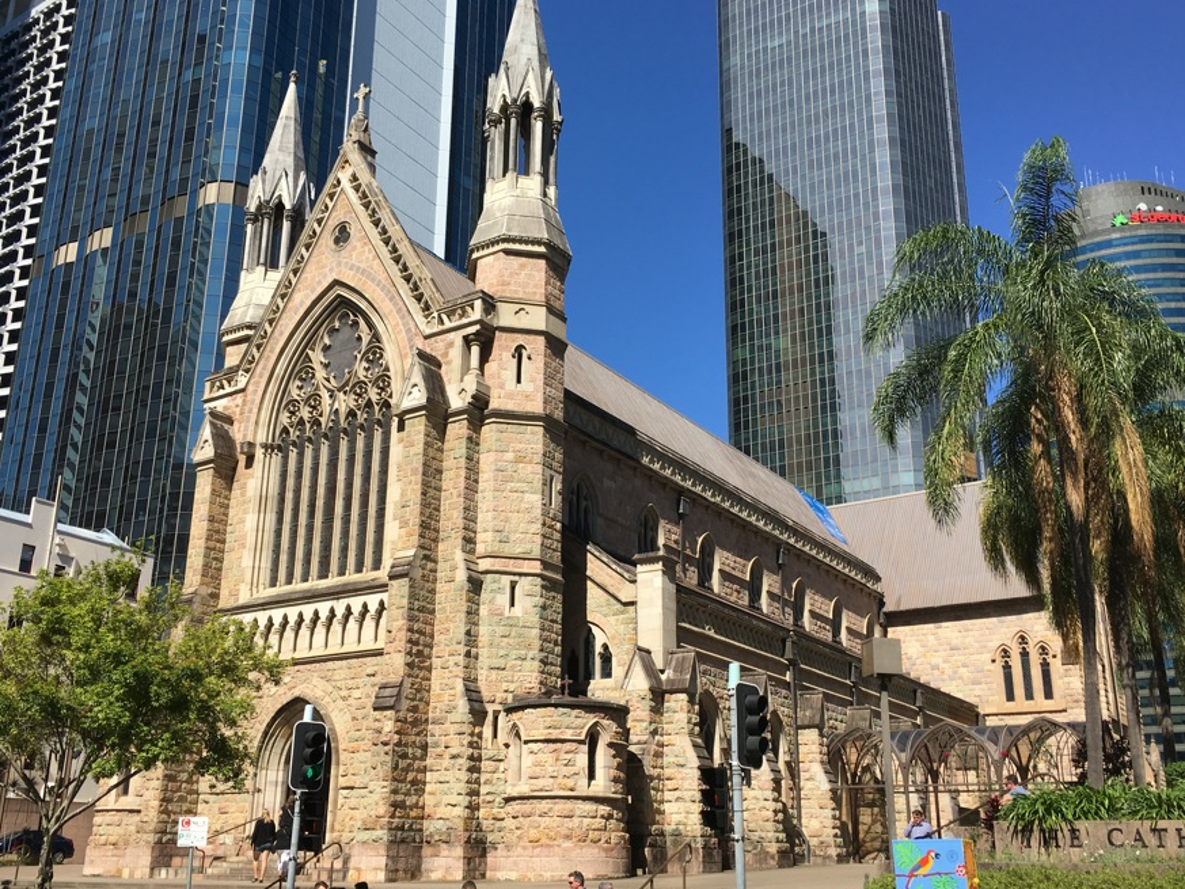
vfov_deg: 41.8
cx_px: 574
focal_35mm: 34
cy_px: 483
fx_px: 1164
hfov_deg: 53.9
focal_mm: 4.15
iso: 25
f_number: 2.2
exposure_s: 1/1603
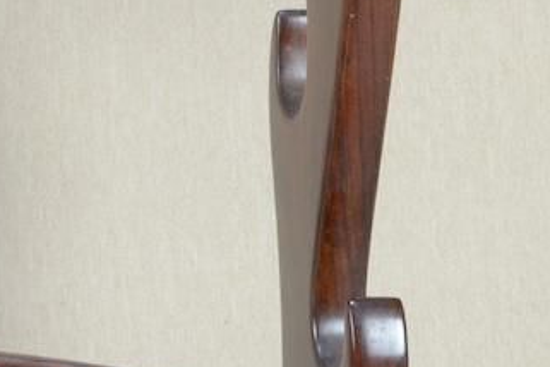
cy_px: -217
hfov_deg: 11.5
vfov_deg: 7.9
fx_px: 2597
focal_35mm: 170
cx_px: -303
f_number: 11
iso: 400
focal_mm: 26
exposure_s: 1/1.6
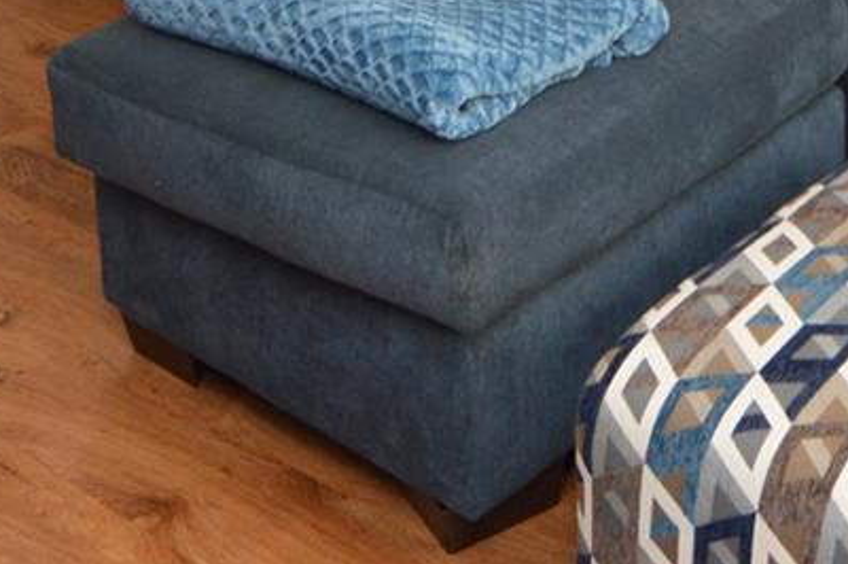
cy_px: -410
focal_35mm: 72
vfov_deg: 16.3
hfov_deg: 27.5
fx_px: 1695
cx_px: 681
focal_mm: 12
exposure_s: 1/60
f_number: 4
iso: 450
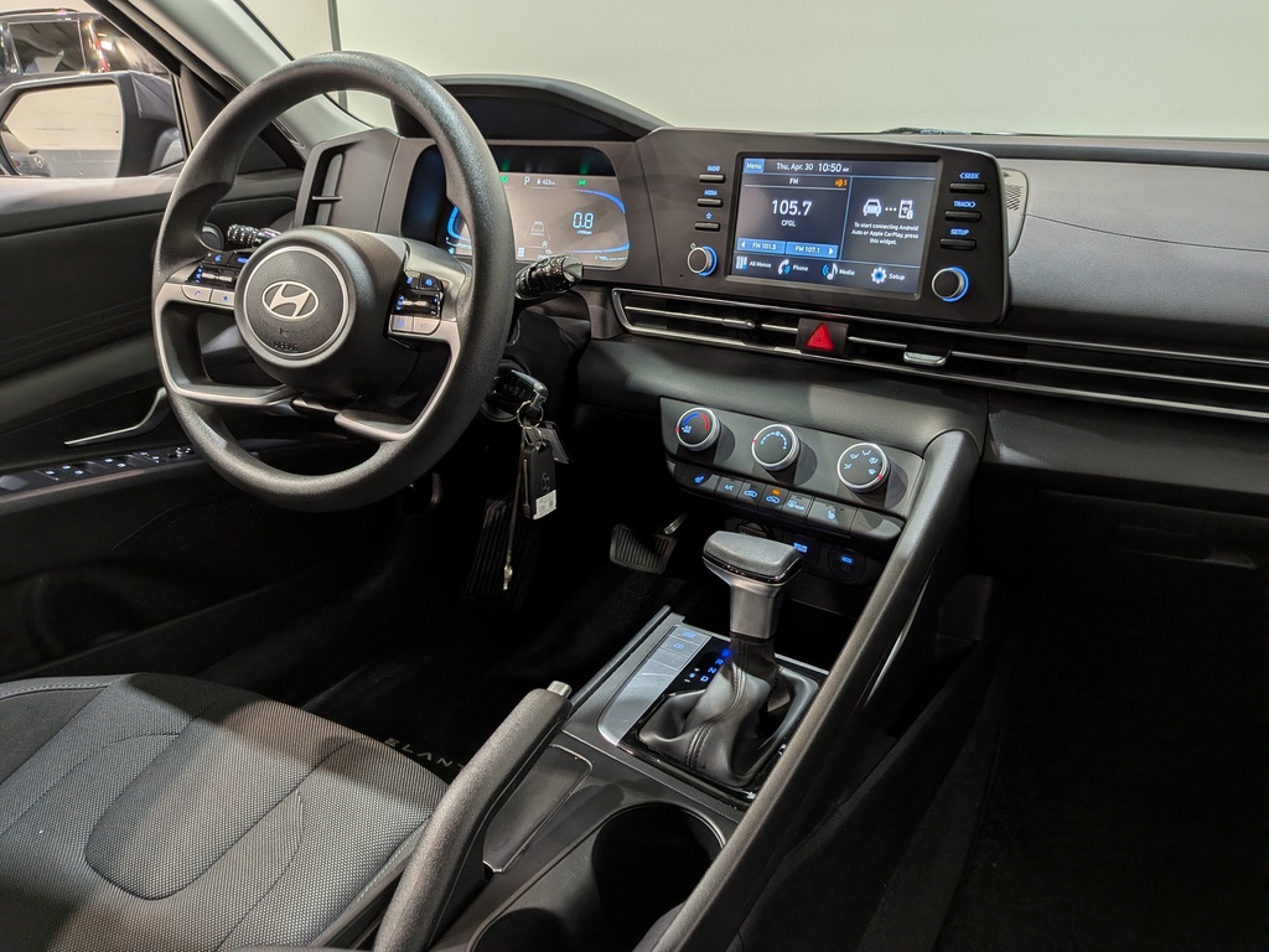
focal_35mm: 24
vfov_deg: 56.8
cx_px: 634
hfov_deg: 71.6
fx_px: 880
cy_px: 476
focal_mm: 4.53
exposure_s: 1/120
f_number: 1.7
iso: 30
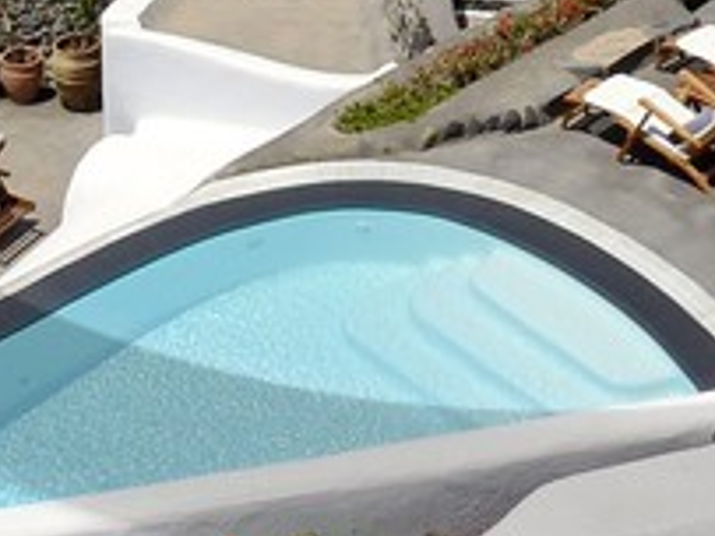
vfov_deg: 7.5
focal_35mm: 182
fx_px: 3757
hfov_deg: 10.8
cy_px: -882
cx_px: 553
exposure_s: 1/200
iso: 100
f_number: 13
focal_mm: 24
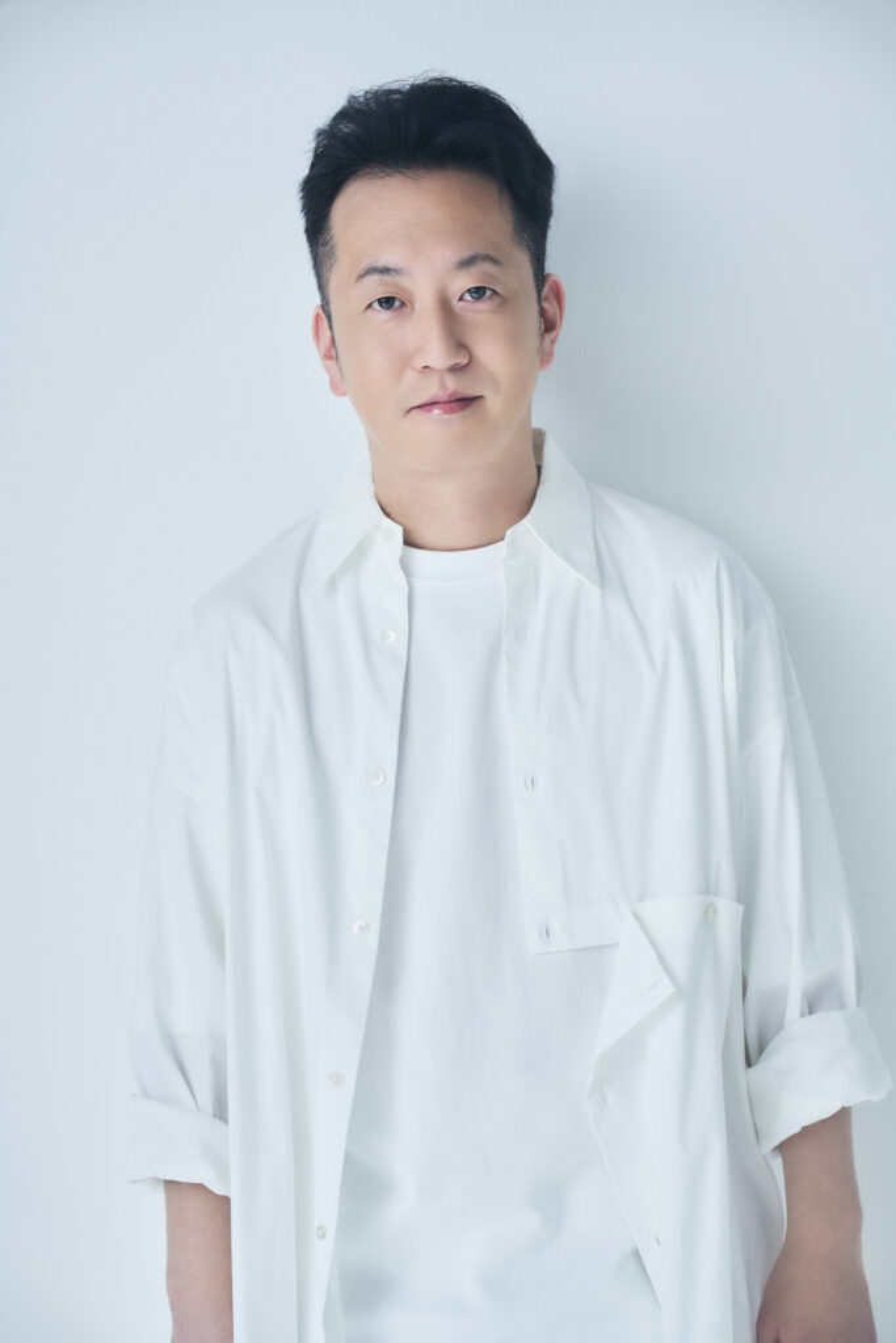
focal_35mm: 85
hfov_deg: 16.1
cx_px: 448
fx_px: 3172
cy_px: 672
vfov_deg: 23.9
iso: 400
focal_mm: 85
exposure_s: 1/160
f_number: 5.6
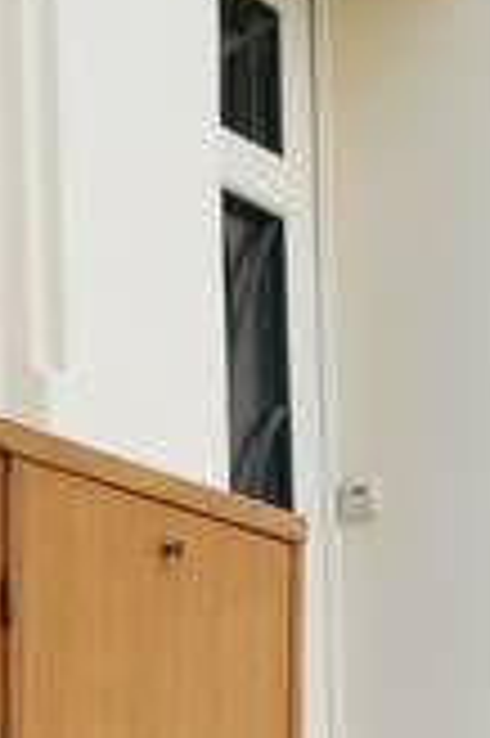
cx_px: -481
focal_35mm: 169
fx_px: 3457
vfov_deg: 11.5
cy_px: 1228
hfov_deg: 7.8
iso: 100
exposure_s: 1/100
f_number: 4
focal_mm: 24
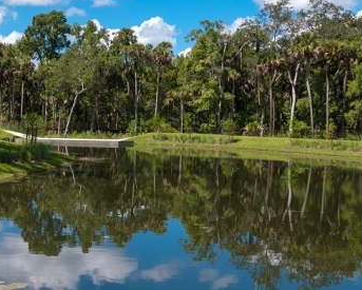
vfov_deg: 28.1
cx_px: 125
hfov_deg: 34.4
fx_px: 579
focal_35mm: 54
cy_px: 149
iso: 200
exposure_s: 1/250
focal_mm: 22
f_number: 8
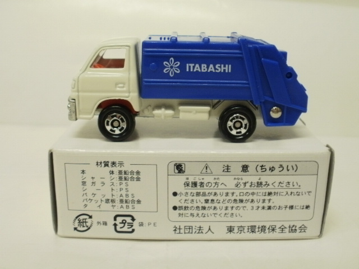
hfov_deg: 42.9
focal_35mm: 44
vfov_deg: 32.9
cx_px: 180
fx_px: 456
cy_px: 134
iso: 125
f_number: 4
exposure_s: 1/10
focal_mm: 7.7
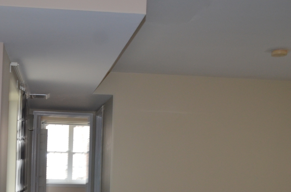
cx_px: 90
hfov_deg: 35.8
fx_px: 444
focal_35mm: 55
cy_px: 160
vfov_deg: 24.0
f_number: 3.8
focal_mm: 22
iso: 800
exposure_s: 1/60
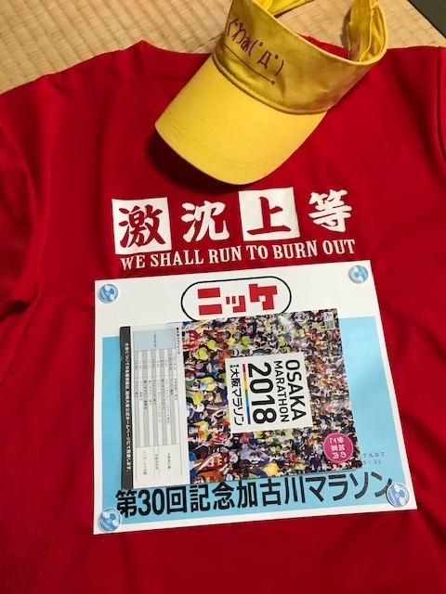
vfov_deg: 63.4
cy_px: 297
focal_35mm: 28
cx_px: 223
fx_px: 481
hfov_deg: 49.7
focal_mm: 3.99
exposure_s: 1/15
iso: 50
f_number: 1.8
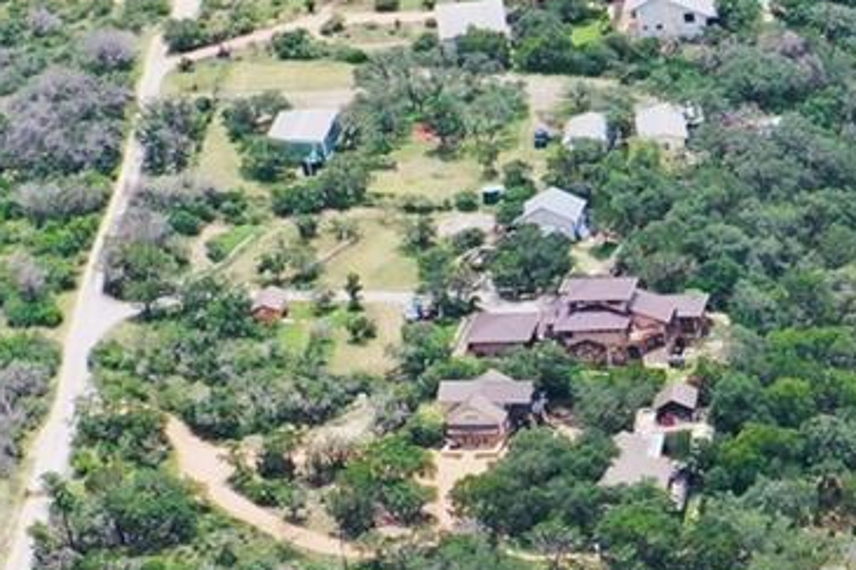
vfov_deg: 8.7
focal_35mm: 157
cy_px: 550
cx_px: 1886
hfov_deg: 11.4
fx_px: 3731
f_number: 5.6
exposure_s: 1/400
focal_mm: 10.26
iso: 100
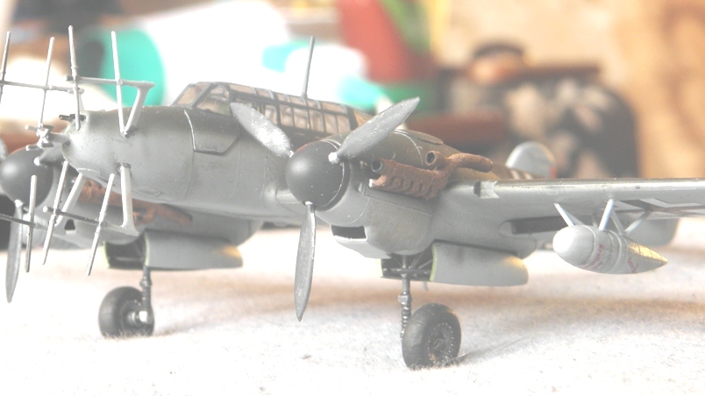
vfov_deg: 10.9
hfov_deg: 19.3
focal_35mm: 111
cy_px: 173
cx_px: 262
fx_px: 2075
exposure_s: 1/2
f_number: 4.4
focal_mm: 14.3
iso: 100
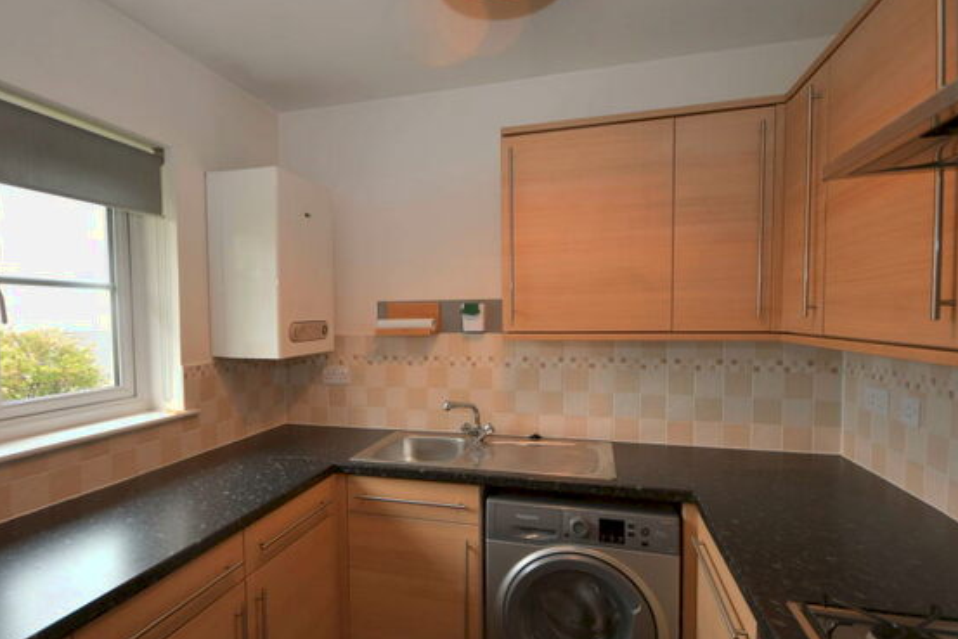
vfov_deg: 64.5
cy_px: 340
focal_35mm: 19
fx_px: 506
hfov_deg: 86.6
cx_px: 433
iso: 400
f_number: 4
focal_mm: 10
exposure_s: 1/60
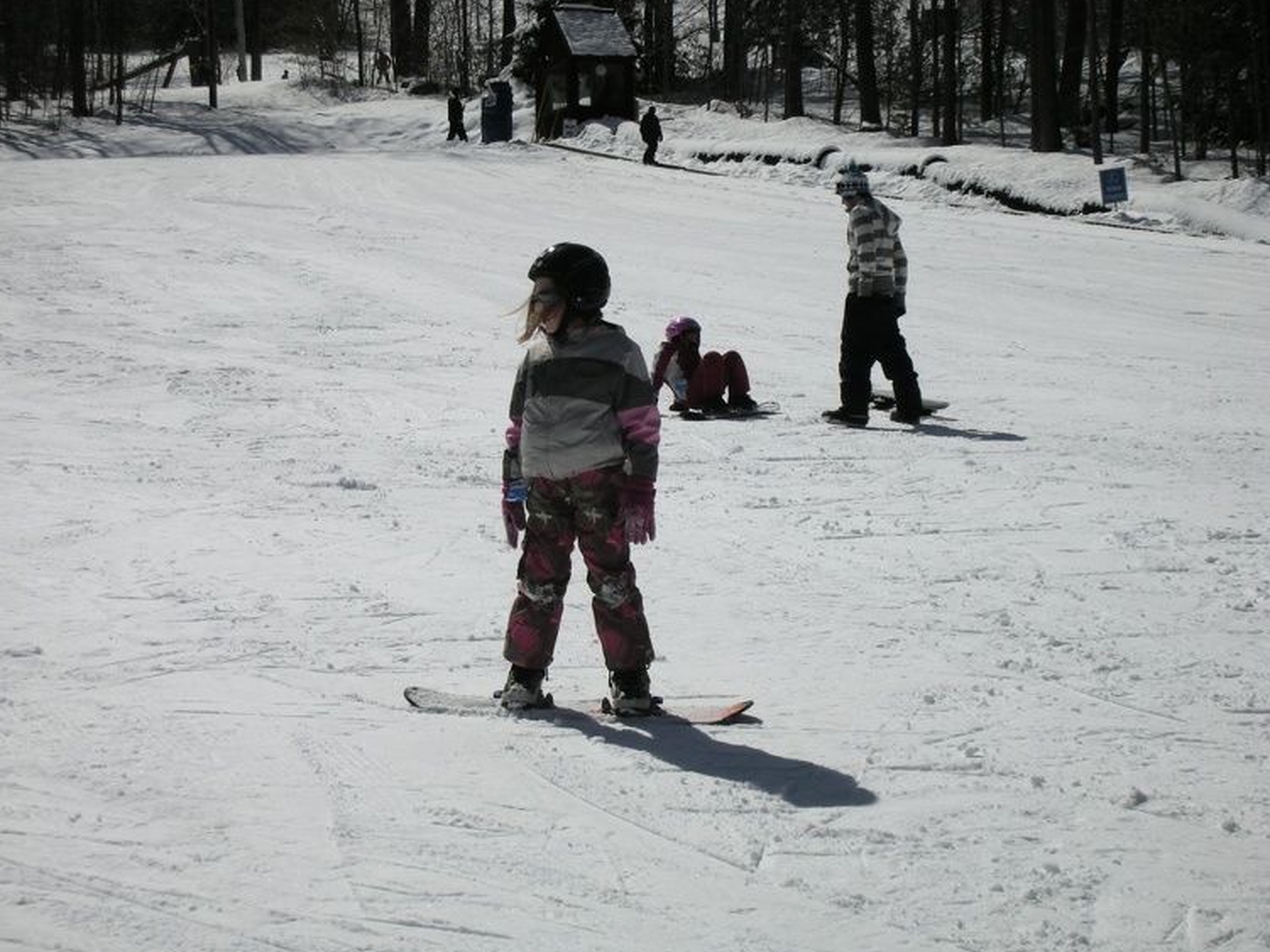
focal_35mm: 77
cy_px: 477
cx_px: 629
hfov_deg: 25.3
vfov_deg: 19.1
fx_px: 2825
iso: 50
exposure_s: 1/205
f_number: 11.6
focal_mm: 12.2
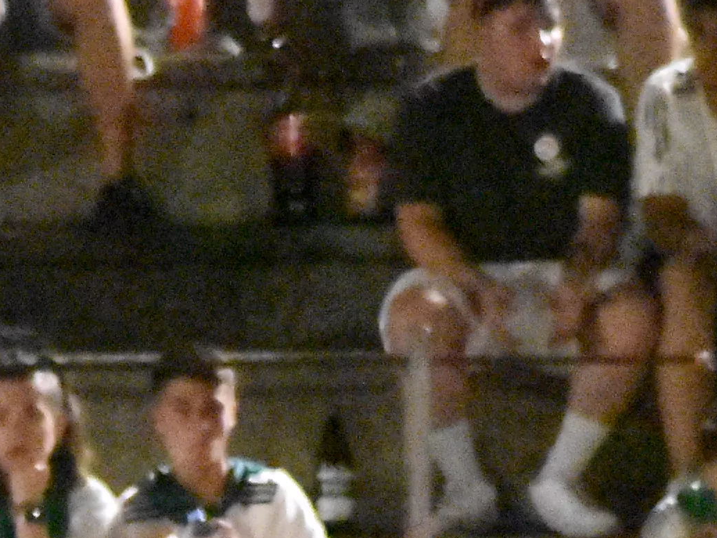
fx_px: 21638
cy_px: 1329
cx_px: -839
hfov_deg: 1.9
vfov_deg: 1.4
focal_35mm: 1045
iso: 25600
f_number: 5
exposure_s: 1/400
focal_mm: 125
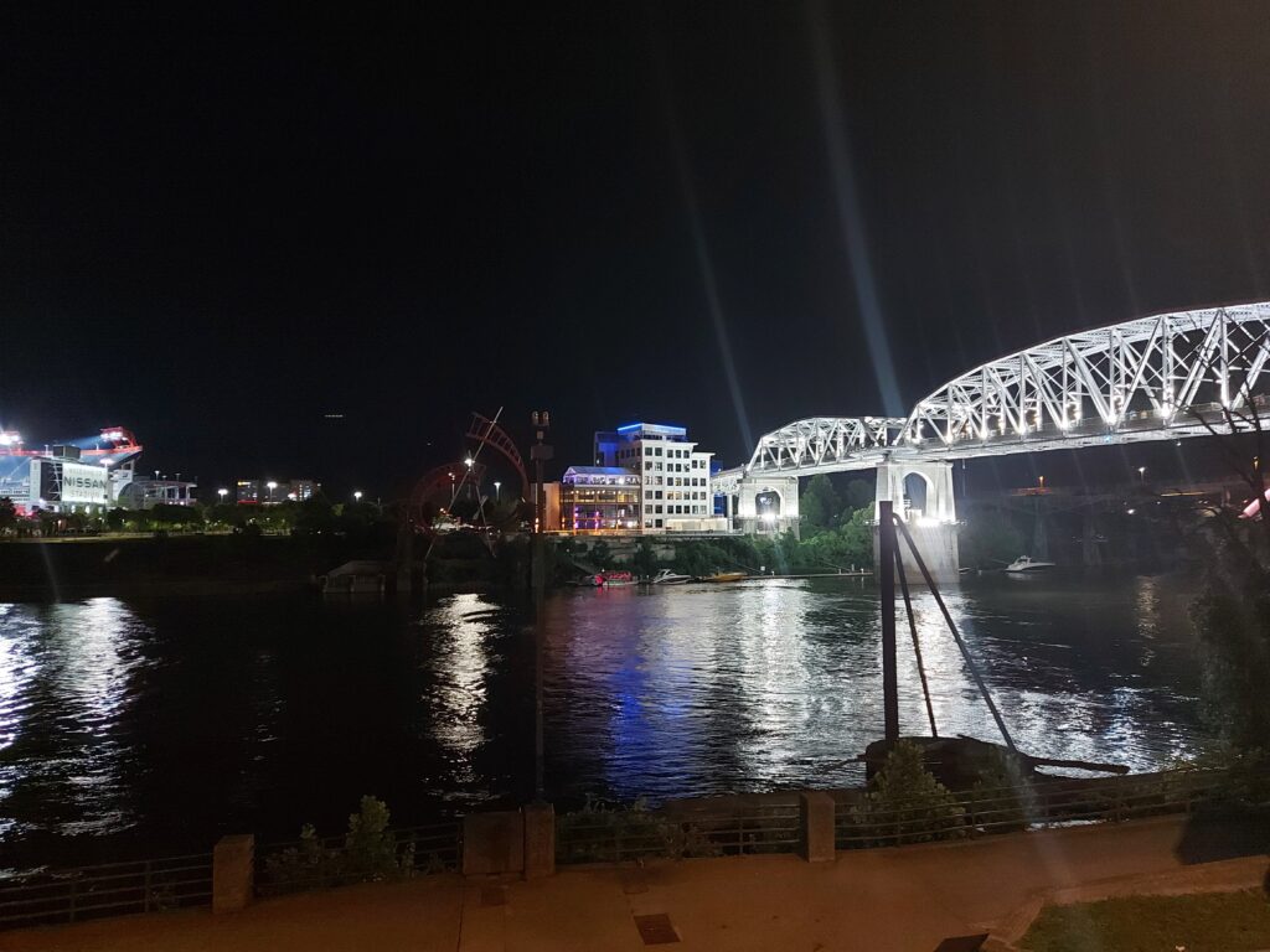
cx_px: 635
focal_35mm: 24
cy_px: 476
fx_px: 881
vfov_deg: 56.8
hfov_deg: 71.6
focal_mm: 5.23
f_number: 1.8
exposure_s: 1/24
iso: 500
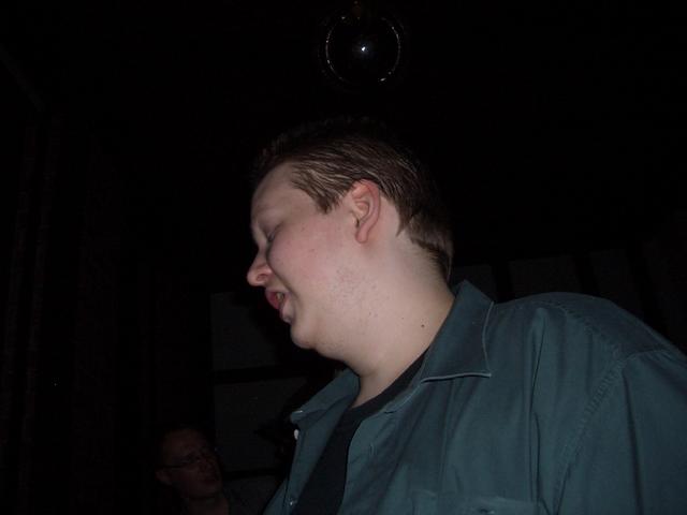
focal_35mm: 35
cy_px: 258
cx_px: 344
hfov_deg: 52.6
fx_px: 695
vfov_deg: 40.7
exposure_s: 1/40
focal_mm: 5.8
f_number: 2.6
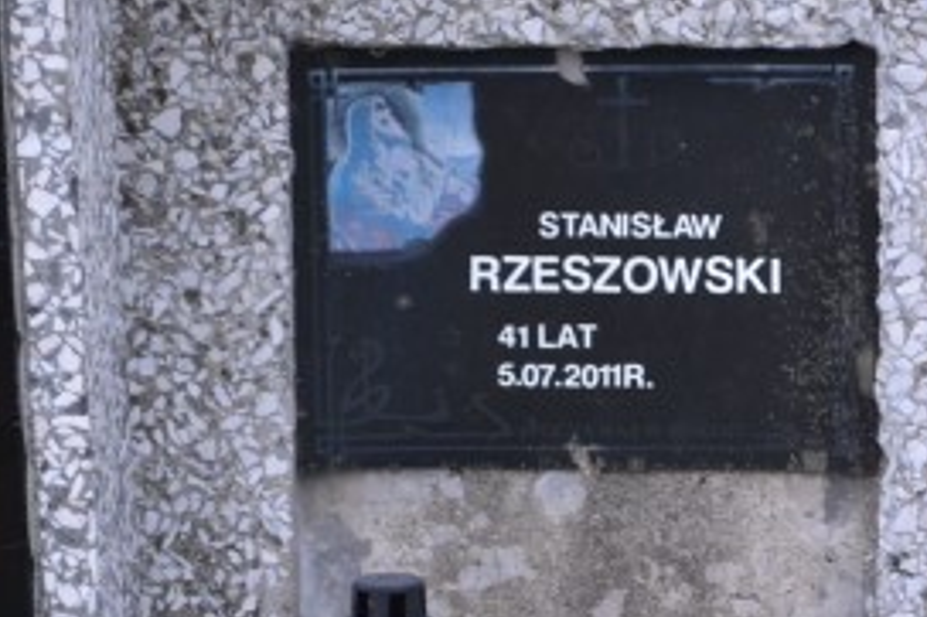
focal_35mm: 194
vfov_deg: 7.1
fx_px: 4997
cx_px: 433
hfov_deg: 10.6
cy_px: 322
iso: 800
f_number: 5.6
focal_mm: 55
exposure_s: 1/60
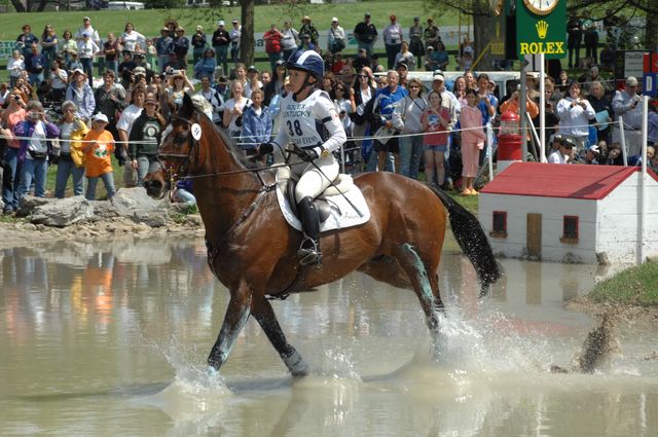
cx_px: 329
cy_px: 218
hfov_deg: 12.2
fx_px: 3067
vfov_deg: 8.1
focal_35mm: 168
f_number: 11
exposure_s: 1/500
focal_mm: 112
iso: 500
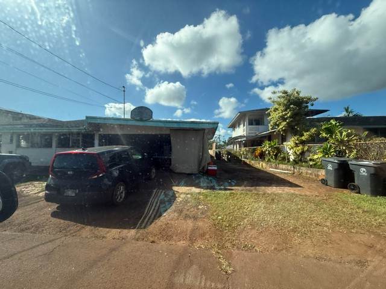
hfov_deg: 102.1
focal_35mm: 14
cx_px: 193
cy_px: 144
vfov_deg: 85.7
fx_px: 156
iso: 50
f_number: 2.2
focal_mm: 2.22
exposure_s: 1/734
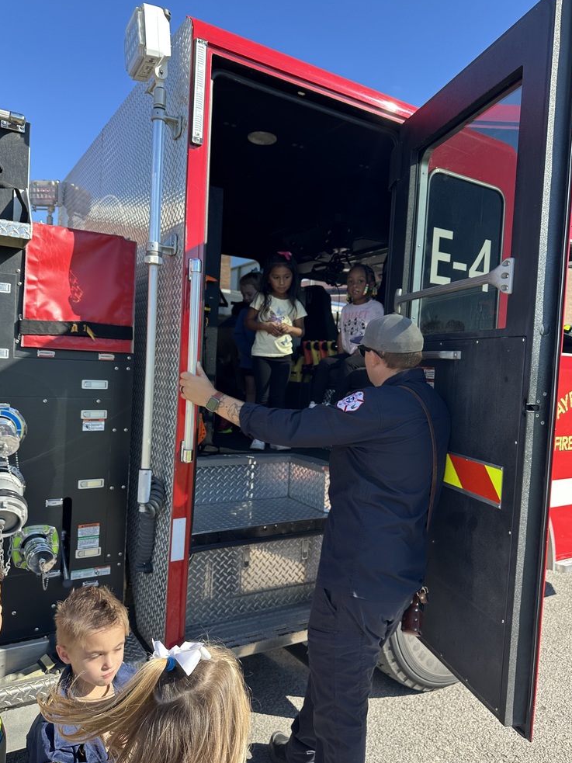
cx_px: 285
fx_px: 551
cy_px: 389
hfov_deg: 54.9
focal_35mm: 25
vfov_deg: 69.4
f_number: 1.78
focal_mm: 6.86
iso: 80
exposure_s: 1/1119
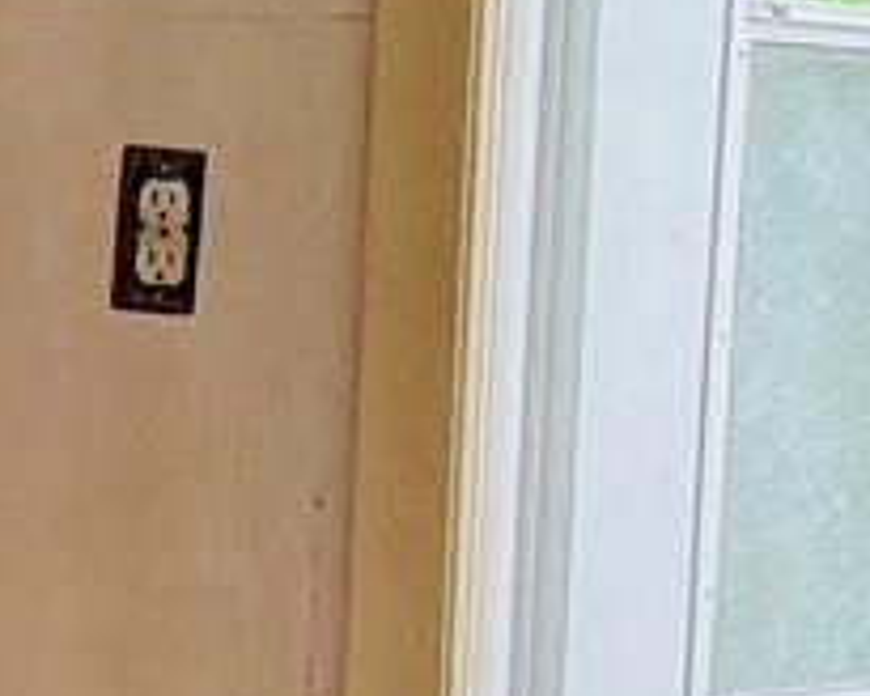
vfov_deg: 8.4
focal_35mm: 183
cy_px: 721
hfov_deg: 10.5
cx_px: 127
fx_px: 4712
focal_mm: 6.76
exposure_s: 1/543
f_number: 1.78
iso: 100
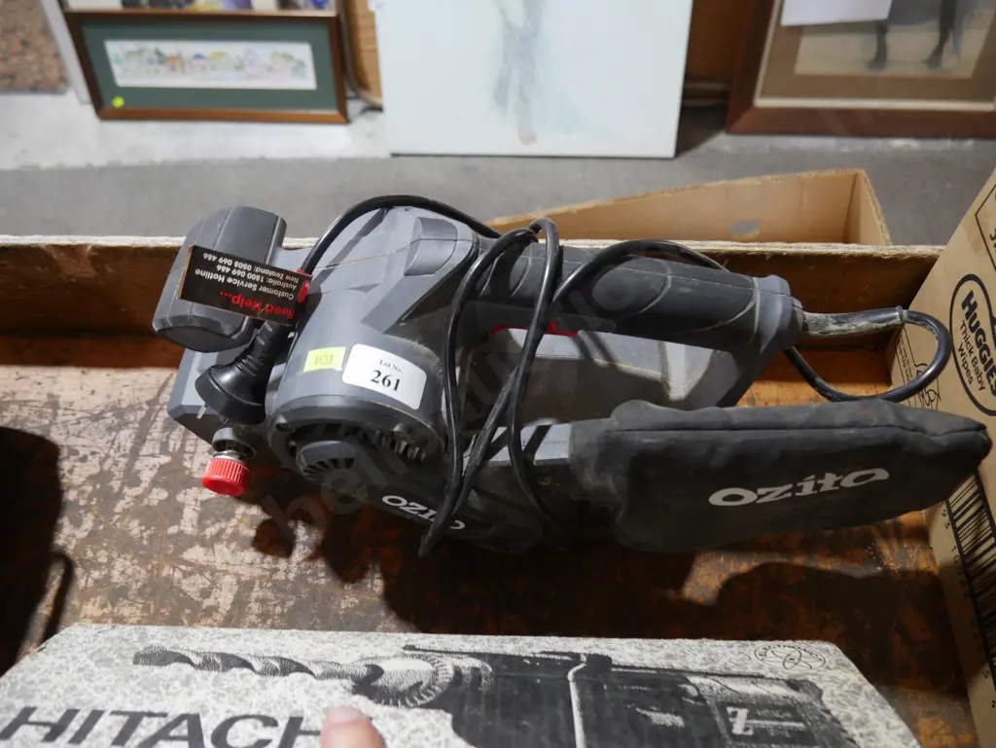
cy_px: 374
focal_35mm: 30
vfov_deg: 46.8
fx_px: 864
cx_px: 498
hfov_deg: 59.9
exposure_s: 1/60
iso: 400
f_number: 3.6
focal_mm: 15
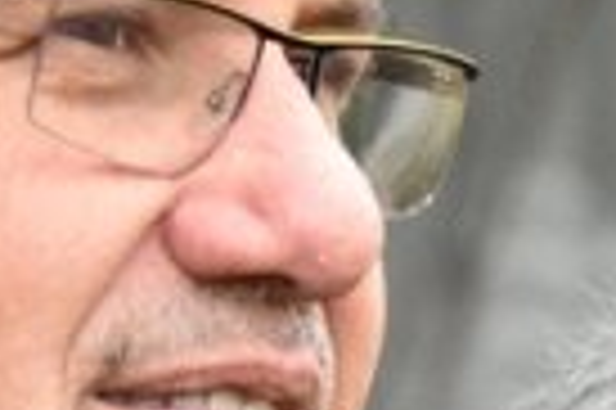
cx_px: 1111
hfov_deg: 1.6
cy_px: 933
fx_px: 21483
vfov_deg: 1.1
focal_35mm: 1257
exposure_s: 1/1000
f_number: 8
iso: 2800
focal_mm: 112
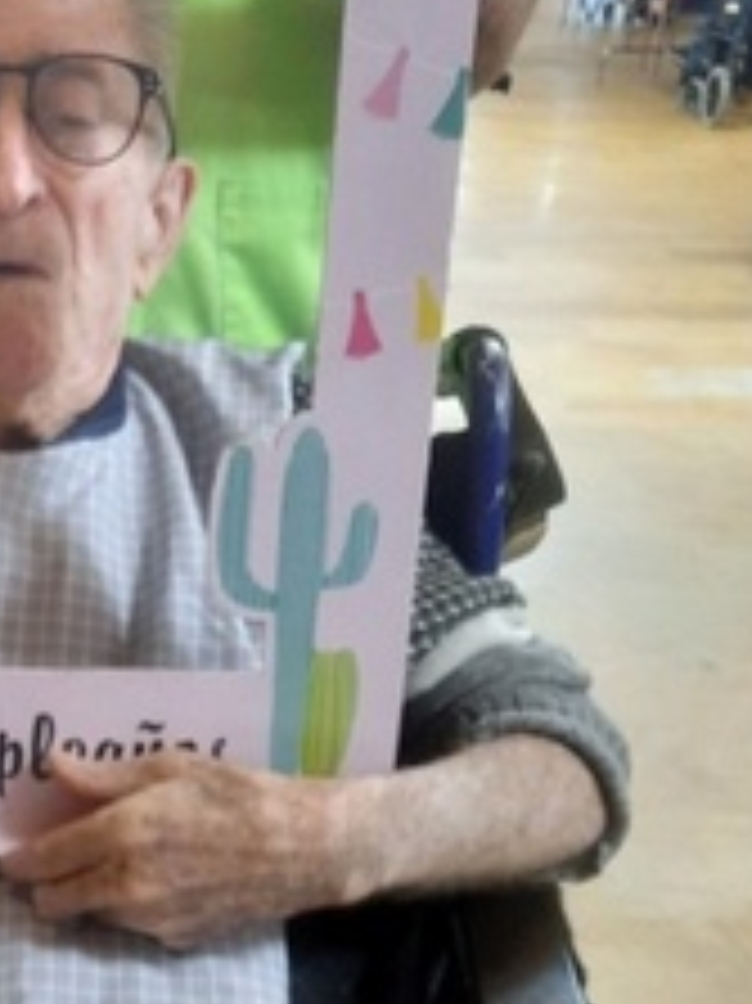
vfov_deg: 30.7
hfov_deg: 23.3
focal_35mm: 60
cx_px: -14
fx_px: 1740
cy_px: 918
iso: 400
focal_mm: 4.6
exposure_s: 1/25
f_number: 2
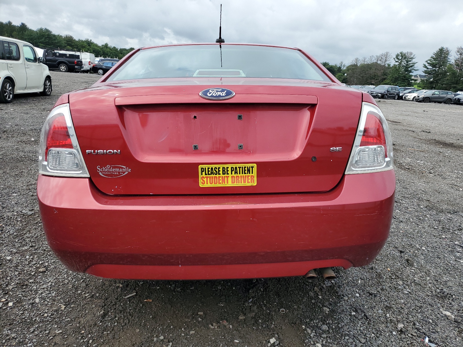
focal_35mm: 26
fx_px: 348
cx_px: 232
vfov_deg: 53.1
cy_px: 174
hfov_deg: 67.3
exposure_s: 1/2500
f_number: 1.5
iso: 50
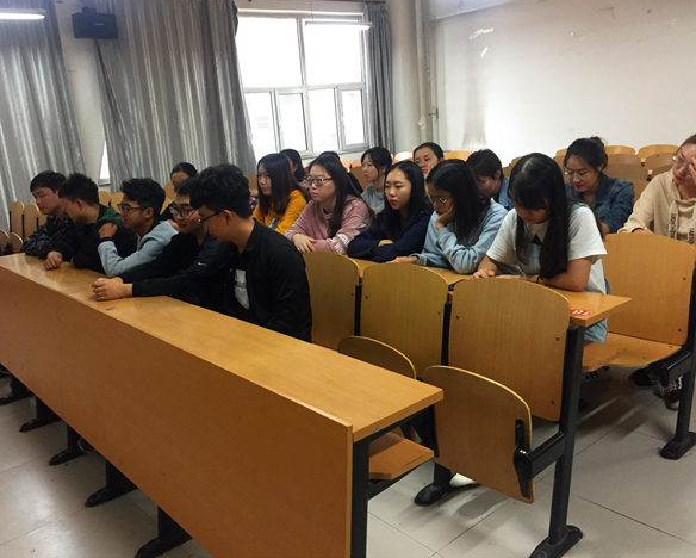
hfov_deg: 57.1
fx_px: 639
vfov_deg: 47.2
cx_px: 324
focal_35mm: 31
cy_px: 273
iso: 200
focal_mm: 4.15
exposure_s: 1/33
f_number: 2.2
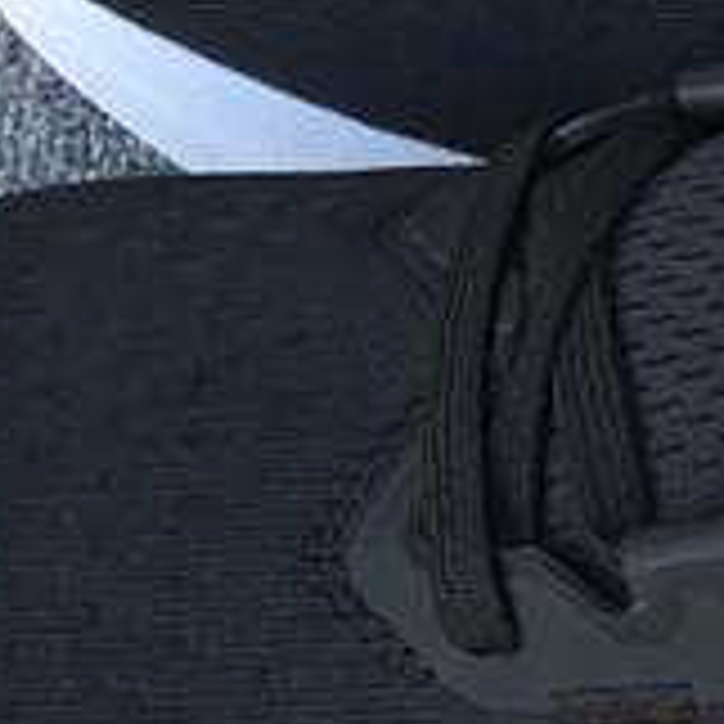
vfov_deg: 11.4
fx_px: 3620
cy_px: 254
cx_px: 1241
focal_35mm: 153
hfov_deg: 10.8
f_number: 2.4
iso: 40
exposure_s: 1/100
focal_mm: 3.3
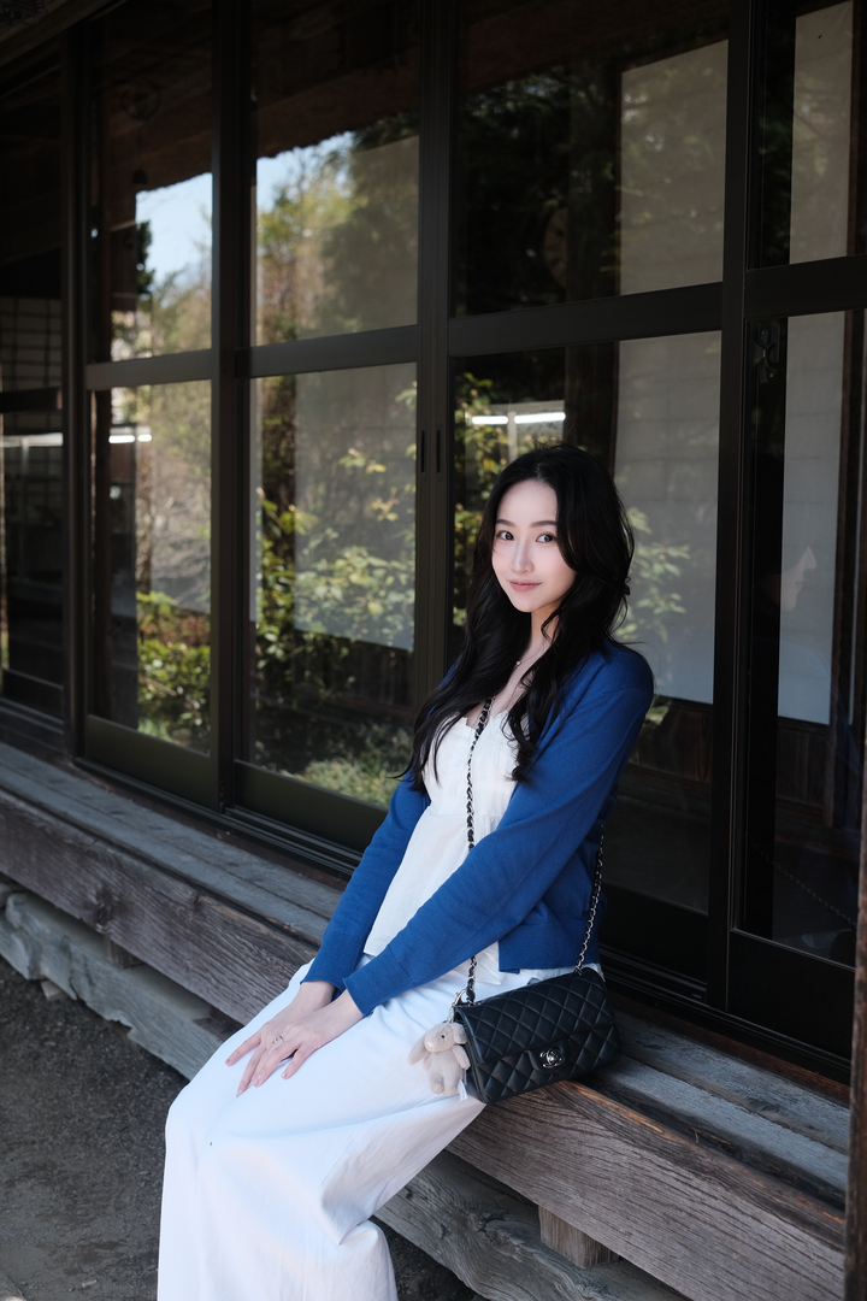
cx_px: 434
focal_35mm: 50
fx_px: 1806
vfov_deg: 39.6
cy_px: 650
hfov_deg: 27.0
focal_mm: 33
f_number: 3.2
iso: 320
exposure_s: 1/420
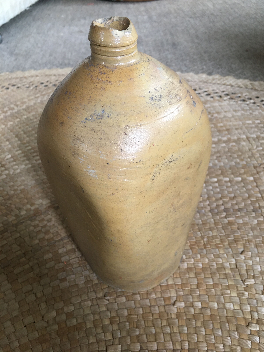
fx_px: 295
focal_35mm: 29
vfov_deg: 61.7
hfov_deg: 48.2
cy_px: 176
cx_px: 132
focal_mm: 4.15
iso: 125
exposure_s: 1/33
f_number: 2.2
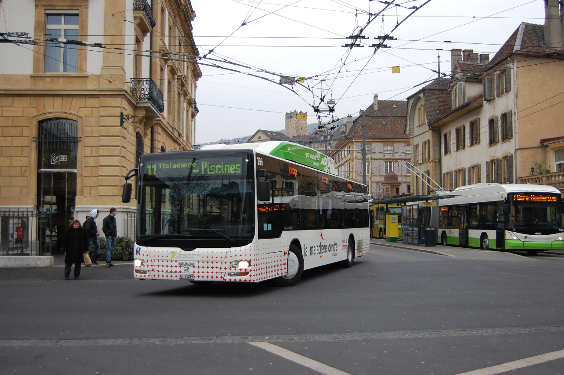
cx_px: 282
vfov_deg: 34.1
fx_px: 610
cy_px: 188
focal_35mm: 39
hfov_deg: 49.6
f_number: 4
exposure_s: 1/640
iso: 400
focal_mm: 26
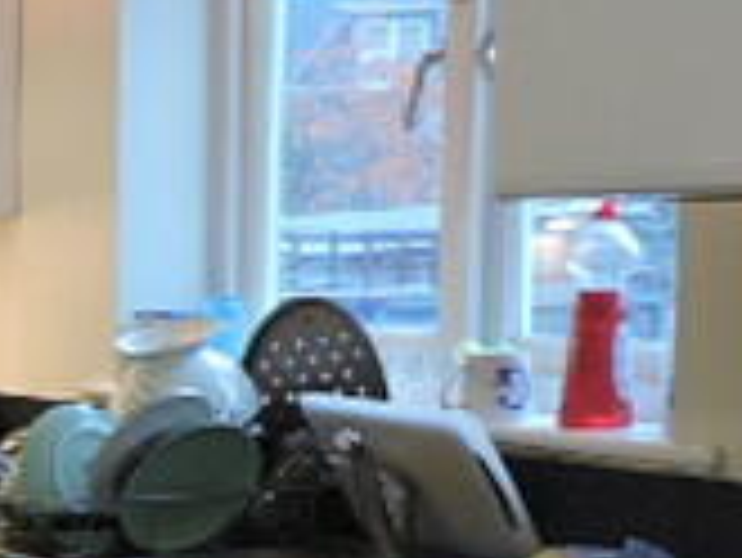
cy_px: 518
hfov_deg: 19.6
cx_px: -189
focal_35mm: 93
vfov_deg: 15.7
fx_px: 1995
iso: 400
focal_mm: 4.3
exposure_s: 1/25
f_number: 3
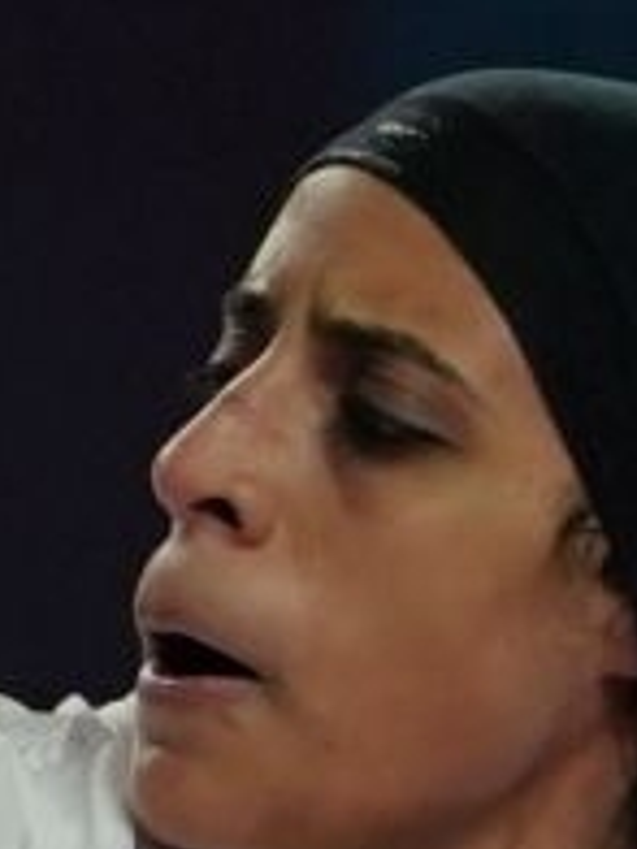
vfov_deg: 0.7
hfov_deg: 0.6
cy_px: 1884
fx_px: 65045
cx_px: -906
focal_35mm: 2651
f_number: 2.8
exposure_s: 1/1000
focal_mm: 200
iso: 800
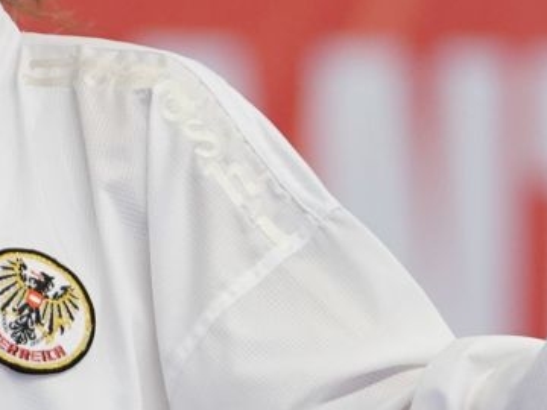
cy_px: 179
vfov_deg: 1.8
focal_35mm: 831
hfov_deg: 2.4
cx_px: 261
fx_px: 13131
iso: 2000
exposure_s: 1/1000
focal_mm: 173
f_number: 2.8
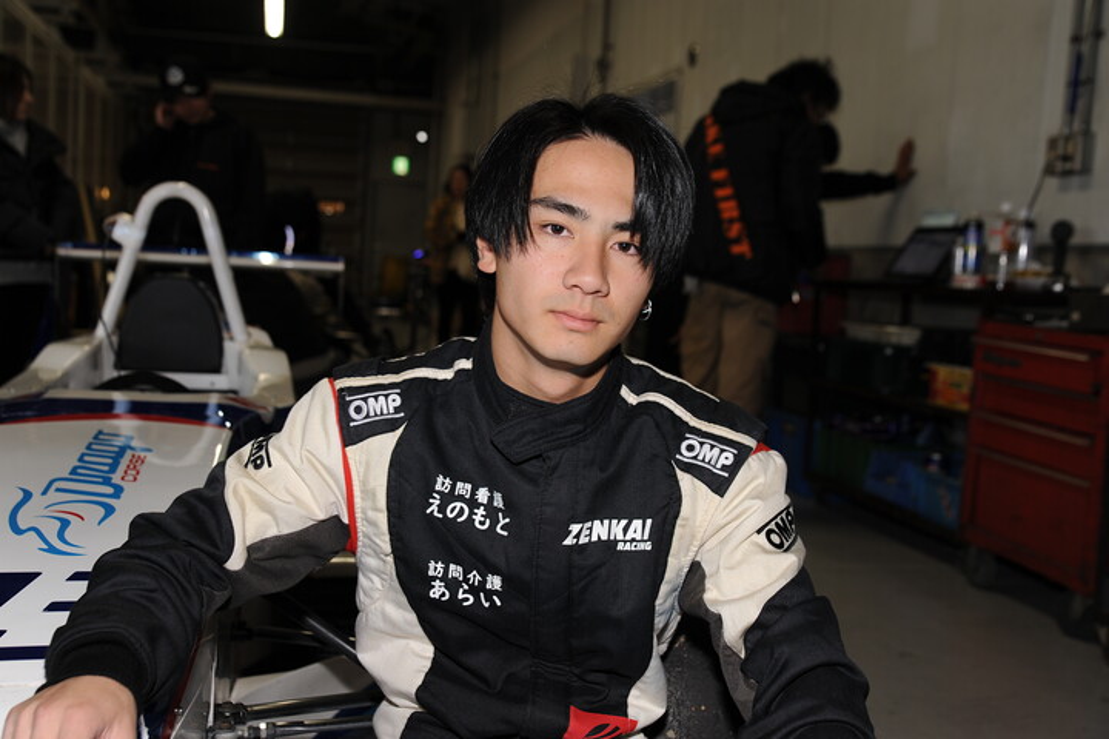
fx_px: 1294
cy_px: 370
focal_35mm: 42
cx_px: 554
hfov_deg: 46.4
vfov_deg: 31.9
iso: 200
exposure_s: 1/60
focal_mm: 42
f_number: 4.8
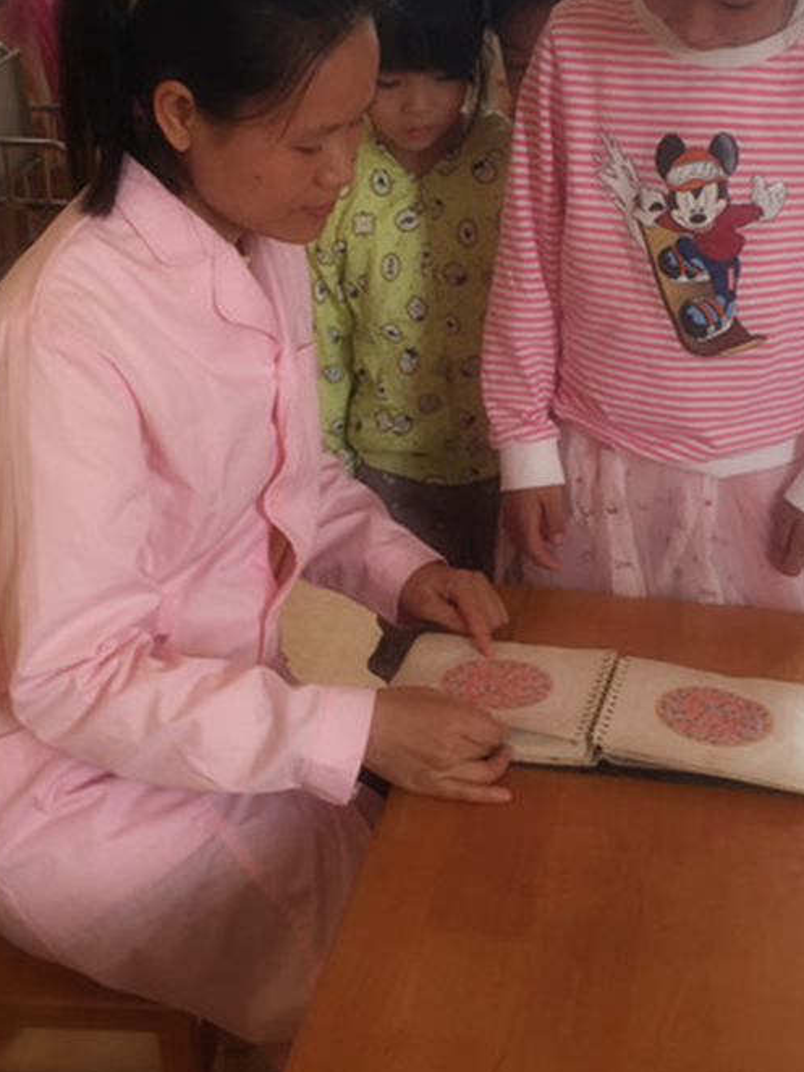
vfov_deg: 34.3
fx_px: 1735
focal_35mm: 56
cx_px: 395
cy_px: 590
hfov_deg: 26.1
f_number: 2.2
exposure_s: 1/50
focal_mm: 4.15
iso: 40
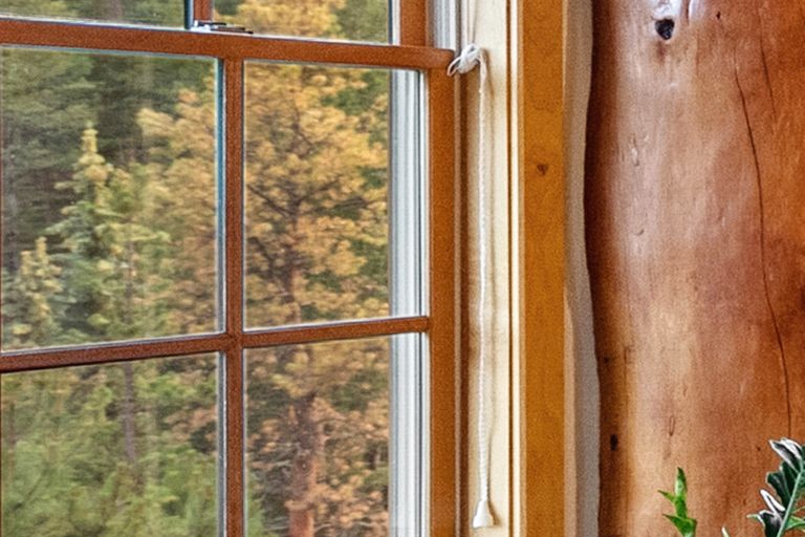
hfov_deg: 13.7
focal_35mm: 83
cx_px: 2094
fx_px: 1856
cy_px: 192
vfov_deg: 16.4
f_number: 8
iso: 800
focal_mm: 15
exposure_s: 1/25
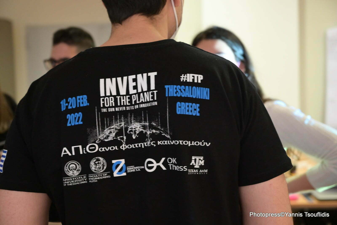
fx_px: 515
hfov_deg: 36.3
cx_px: 168
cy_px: 112
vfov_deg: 24.6
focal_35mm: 55
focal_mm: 55
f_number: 4
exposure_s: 1/125
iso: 6400
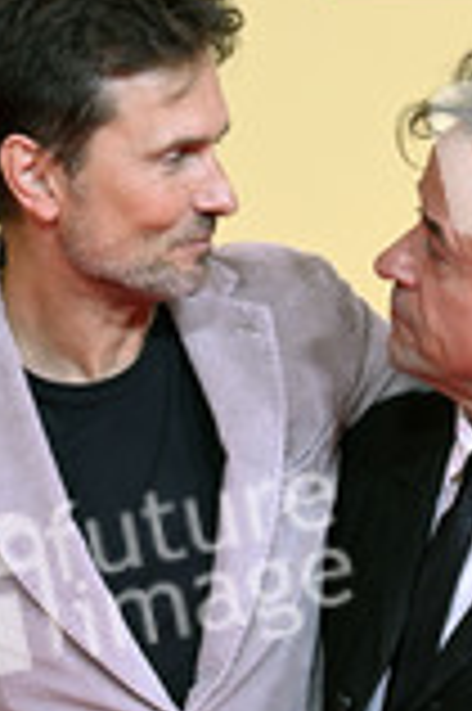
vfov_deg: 12.6
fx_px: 3153
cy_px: 806
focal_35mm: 160
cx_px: 252
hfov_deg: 8.6
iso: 500
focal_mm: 63
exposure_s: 1/160
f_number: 6.3
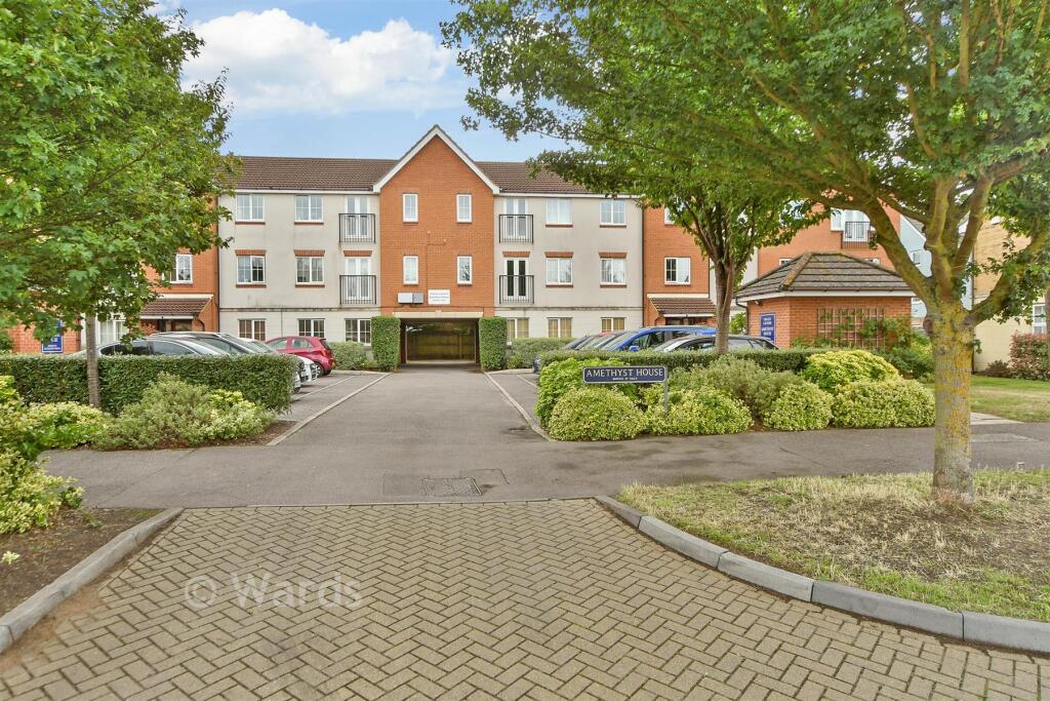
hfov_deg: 81.2
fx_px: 613
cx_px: 525
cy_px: 350
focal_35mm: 21
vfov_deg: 59.5
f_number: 8
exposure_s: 1/250
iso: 640
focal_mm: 14
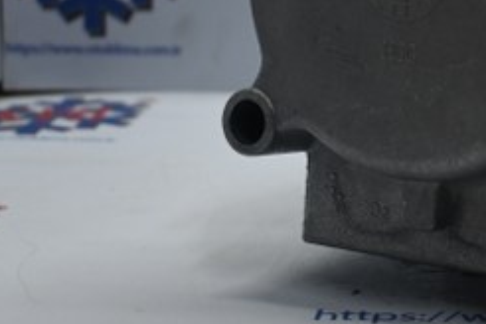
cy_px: -4
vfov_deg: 10.6
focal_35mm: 128
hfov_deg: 15.5
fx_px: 1731
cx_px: 549
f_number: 5.3
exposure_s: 1/60
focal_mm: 35
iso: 500
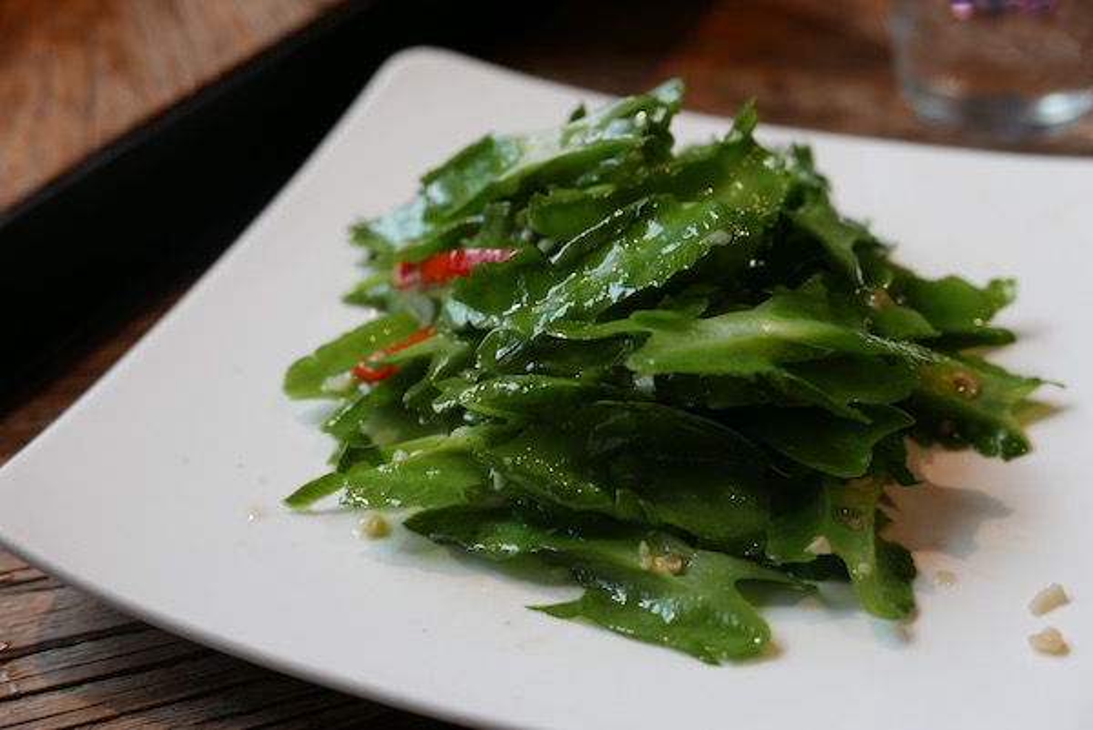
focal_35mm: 52
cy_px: 365
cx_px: 546
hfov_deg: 38.2
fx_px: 1580
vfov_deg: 26.0
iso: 250
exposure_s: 1/100
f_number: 2.8
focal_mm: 23.6
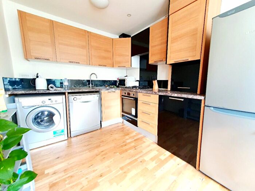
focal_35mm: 13
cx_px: 128
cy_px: 96
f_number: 2.2
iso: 320
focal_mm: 1.8
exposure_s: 1/33
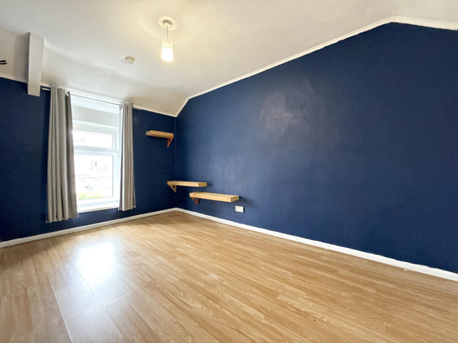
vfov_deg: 85.7
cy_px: 172
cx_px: 229
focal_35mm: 14
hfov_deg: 102.1
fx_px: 185
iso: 1000
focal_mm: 2.22
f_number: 2.2
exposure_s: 1/60
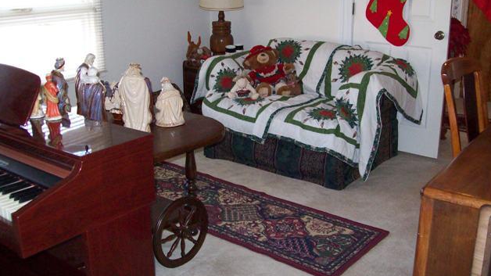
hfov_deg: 50.5
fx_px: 521
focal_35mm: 40
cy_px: 120
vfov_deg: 29.7
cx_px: 244
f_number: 2.7
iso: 200
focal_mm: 6
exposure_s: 1/64
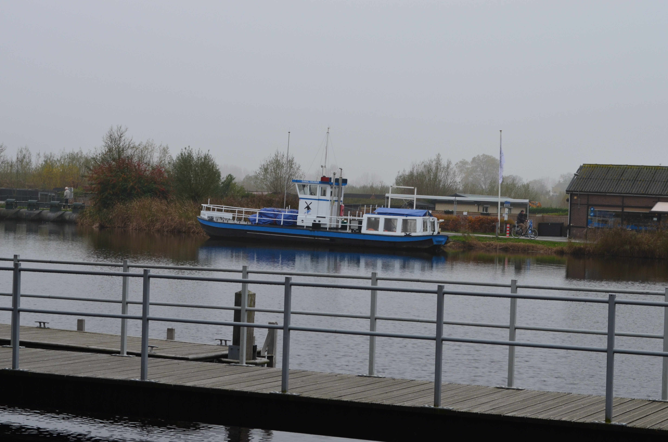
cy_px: 221
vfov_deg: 16.5
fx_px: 1528
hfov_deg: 24.7
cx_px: 334
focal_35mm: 82
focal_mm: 55
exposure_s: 1/60
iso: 320
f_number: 10
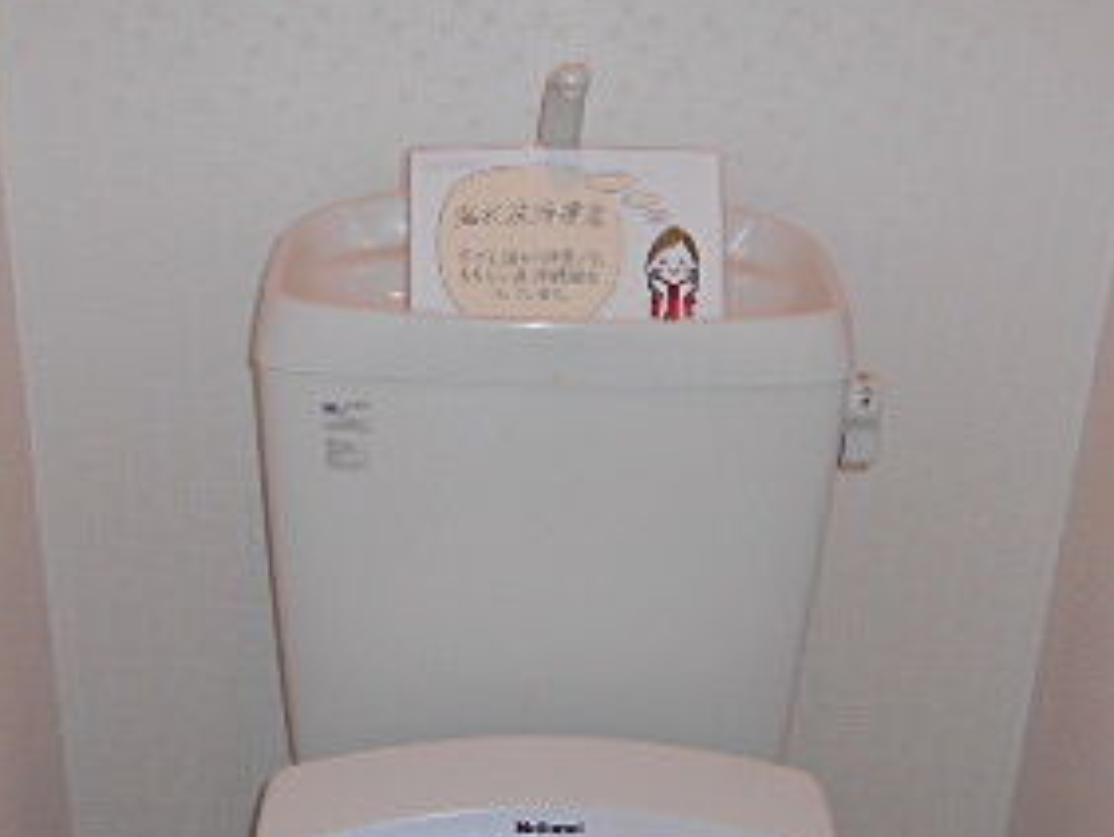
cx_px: 553
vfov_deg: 23.7
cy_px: 861
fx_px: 1900
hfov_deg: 32.7
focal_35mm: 59
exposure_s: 1/25
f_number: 3.2
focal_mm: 4.6
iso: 80
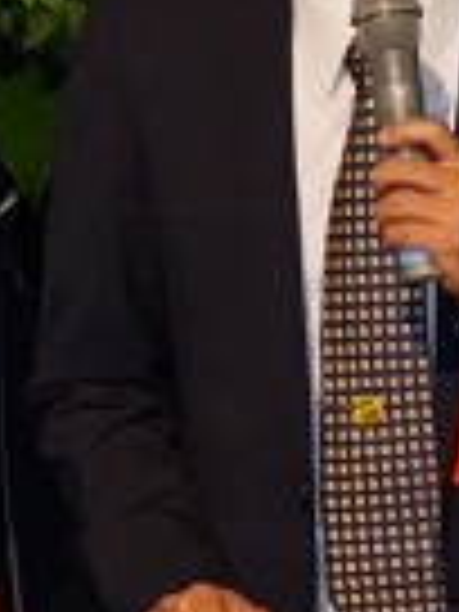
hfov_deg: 1.4
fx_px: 19112
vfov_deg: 1.8
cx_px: 45
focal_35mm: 1081
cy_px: -47
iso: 1600
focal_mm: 200
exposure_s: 1/60
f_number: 5.6
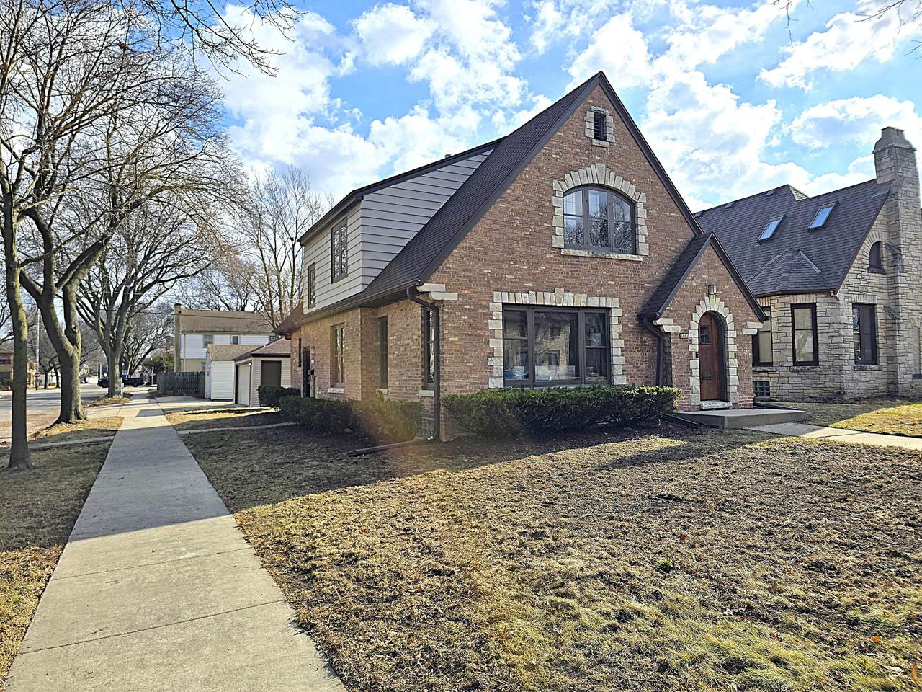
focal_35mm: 23
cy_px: 346
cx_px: 461
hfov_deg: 73.9
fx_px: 613
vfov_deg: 58.9
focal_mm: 6.3
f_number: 1.7
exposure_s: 1/1347
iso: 12
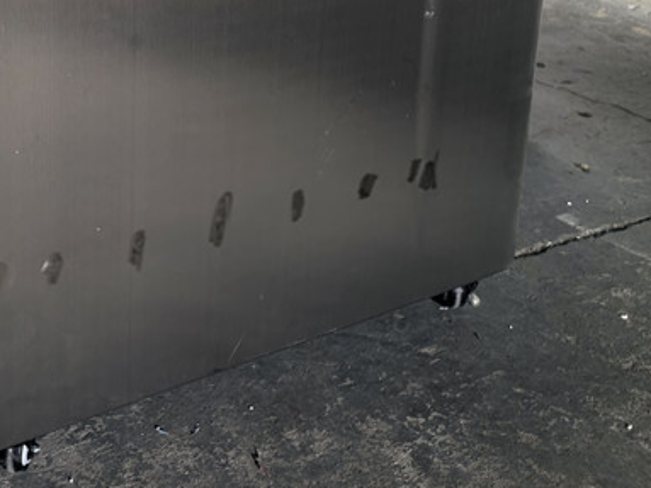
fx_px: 1034
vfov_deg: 25.3
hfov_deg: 33.8
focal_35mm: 55
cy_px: 3
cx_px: 116
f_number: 2
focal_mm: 5.75
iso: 160
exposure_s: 1/100
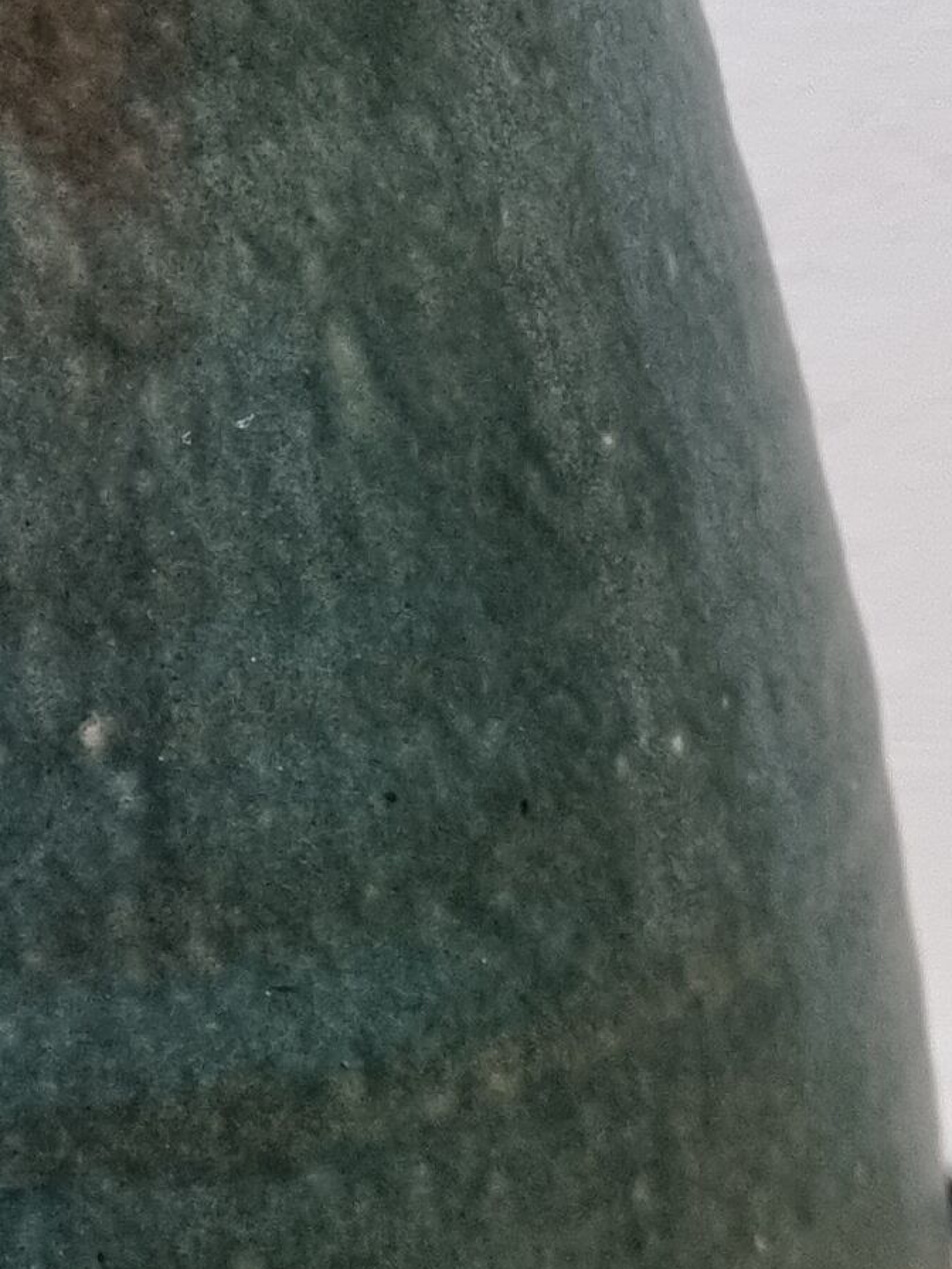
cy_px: 562
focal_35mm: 117
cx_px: 102
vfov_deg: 16.8
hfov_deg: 12.6
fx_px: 4290
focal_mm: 5.4
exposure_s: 1/50
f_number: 1.8
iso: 500
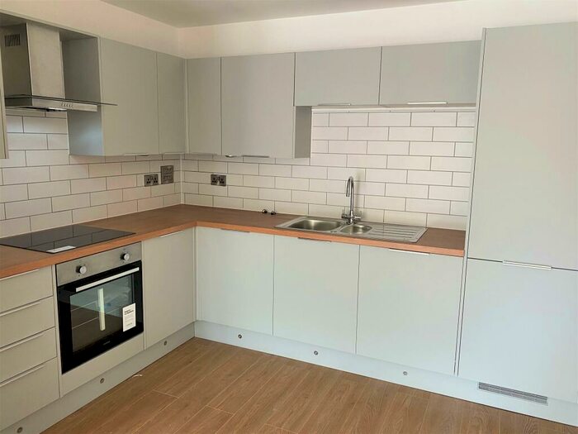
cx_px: 289
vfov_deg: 53.1
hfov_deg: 67.3
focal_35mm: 26
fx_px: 434
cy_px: 217
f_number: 1.8
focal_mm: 4.25
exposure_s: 1/85
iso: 125
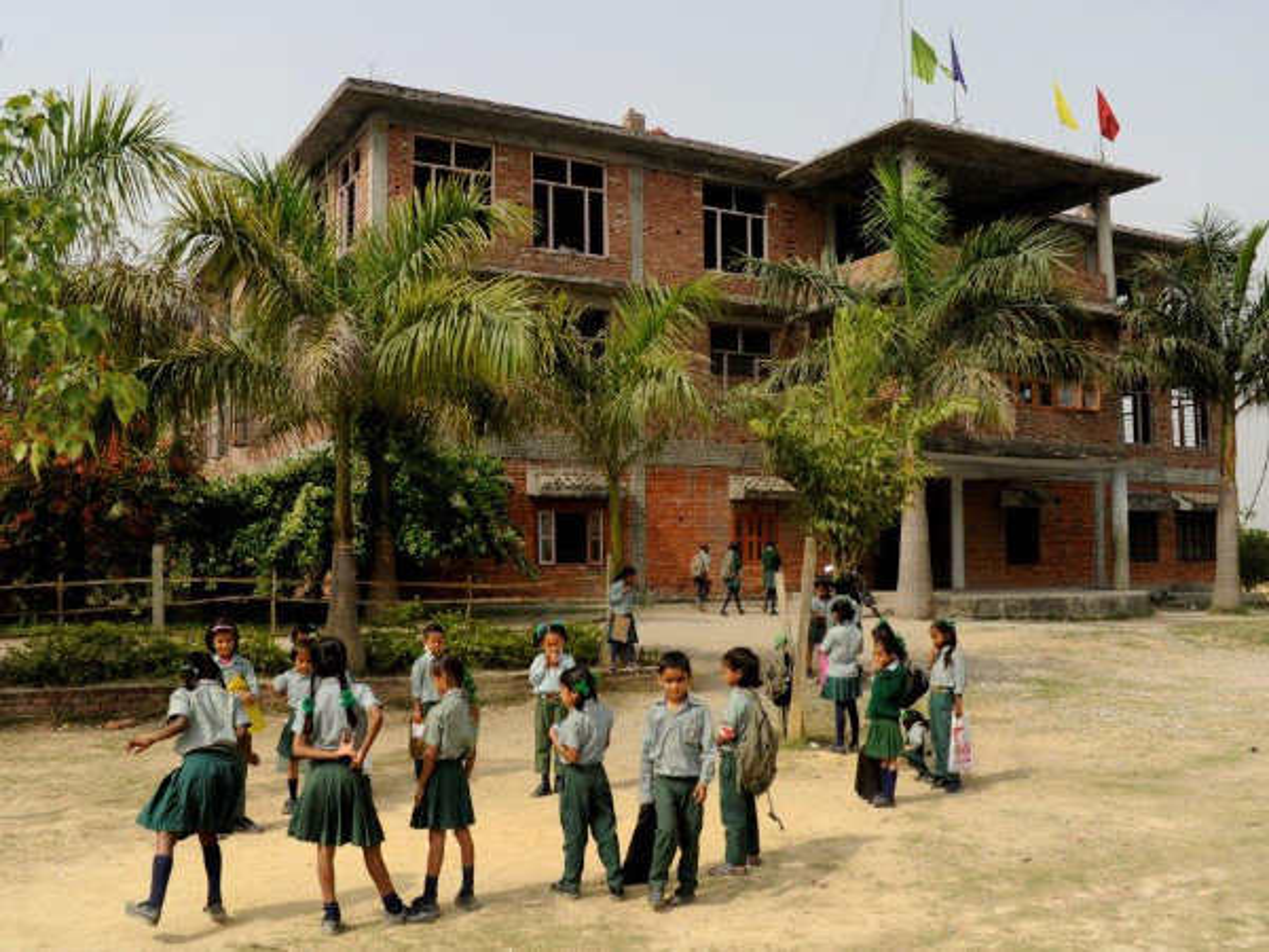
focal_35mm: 37
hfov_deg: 50.1
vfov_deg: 38.7
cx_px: 634
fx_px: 1356
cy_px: 476
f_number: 5.6
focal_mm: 6.2
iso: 64
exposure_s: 1/459
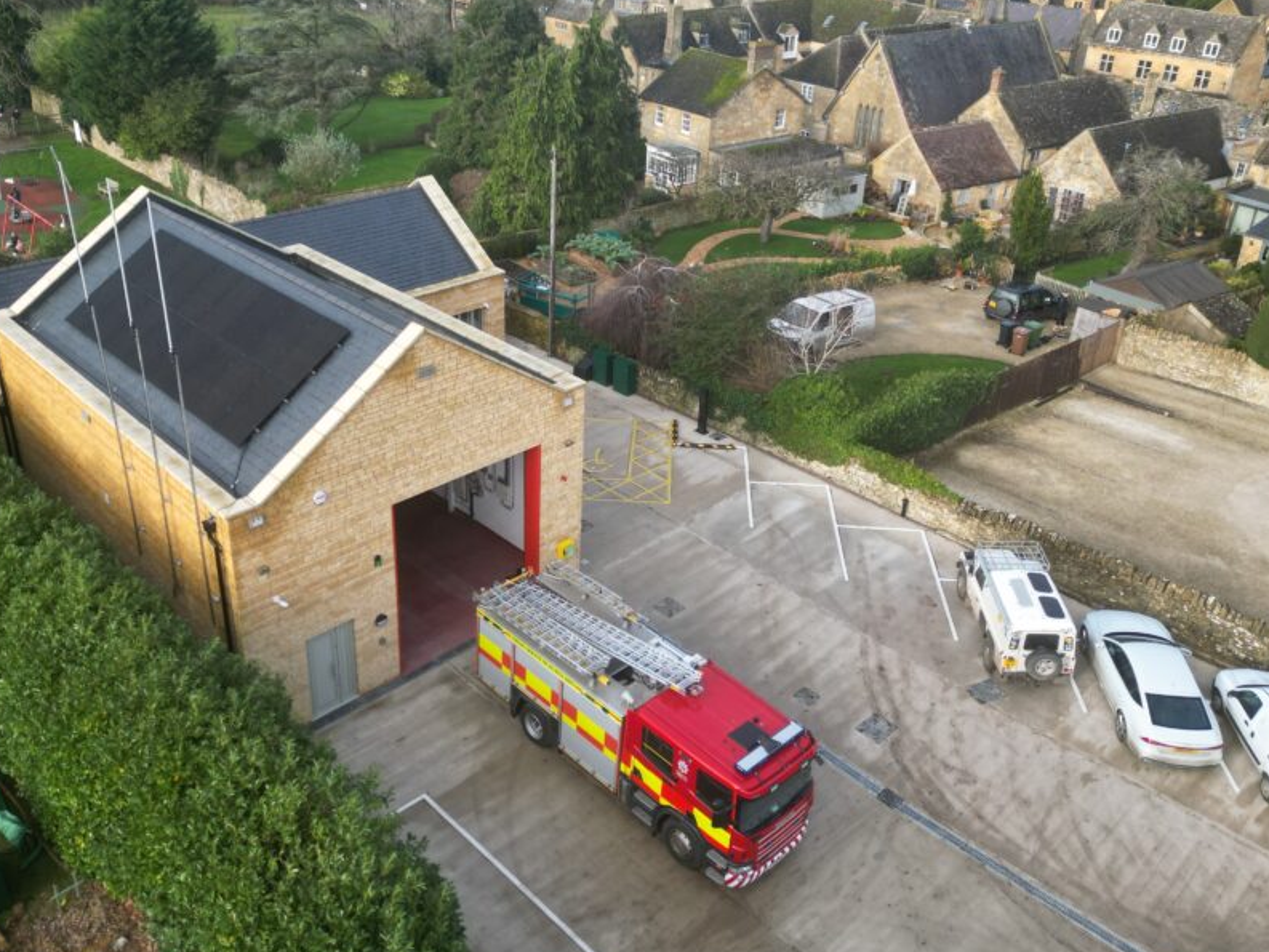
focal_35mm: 31
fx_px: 1137
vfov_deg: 45.2
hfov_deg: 58.3
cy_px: 379
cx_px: 594
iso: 130
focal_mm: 6.72
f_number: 1.7
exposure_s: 1/1000
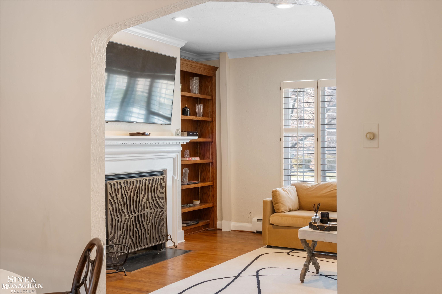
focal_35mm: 41
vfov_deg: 32.6
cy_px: 147
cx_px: 221
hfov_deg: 47.4
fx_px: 503
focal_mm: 27
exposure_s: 1/2
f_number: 8
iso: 640
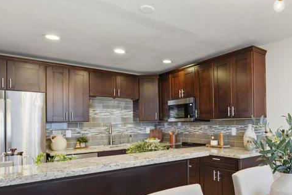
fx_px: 211
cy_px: 126
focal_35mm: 26
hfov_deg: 64.5
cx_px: 225
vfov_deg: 48.9
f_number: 4.5
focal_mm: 12
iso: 1000
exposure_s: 1/1250
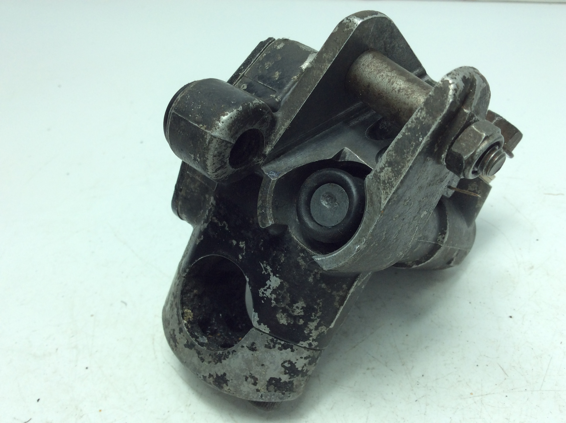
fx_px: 522
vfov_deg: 44.1
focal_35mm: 32
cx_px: 283
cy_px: 212
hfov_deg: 56.9
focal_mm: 3.3
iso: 32
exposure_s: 1/289
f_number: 2.4
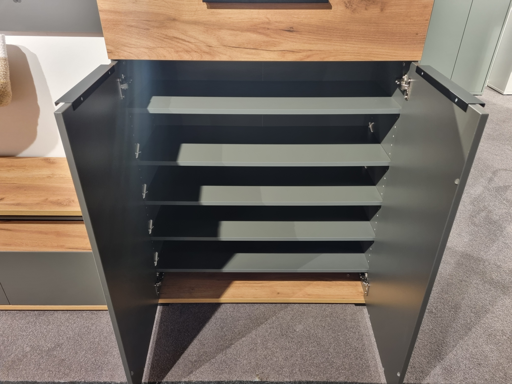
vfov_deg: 53.1
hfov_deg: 67.3
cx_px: 256
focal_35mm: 26
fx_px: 385
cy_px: 192
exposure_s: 1/50
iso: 160
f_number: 1.8
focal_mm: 5.4
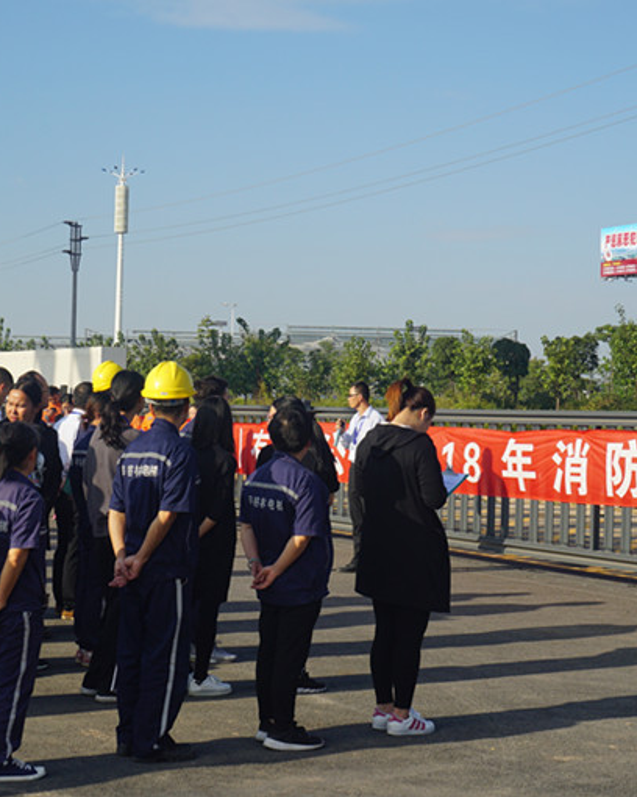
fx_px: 1572
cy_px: 393
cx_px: 311
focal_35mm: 67
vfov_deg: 28.4
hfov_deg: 22.9
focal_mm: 31
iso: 100
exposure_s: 1/125
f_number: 11
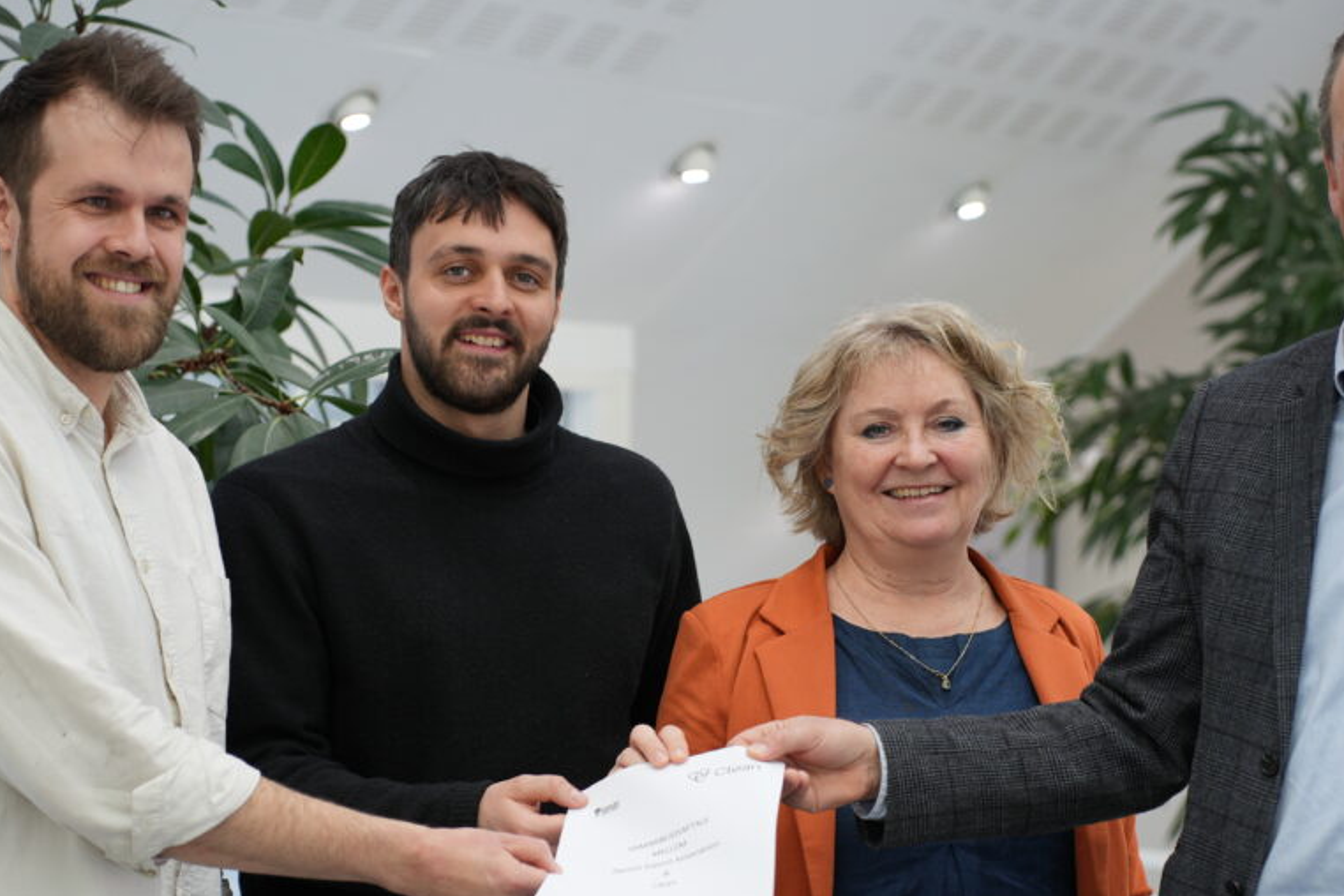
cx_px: 755
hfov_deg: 16.9
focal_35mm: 121
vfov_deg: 11.3
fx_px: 4517
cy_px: 625
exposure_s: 1/80
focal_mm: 72
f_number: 2.8
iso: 200
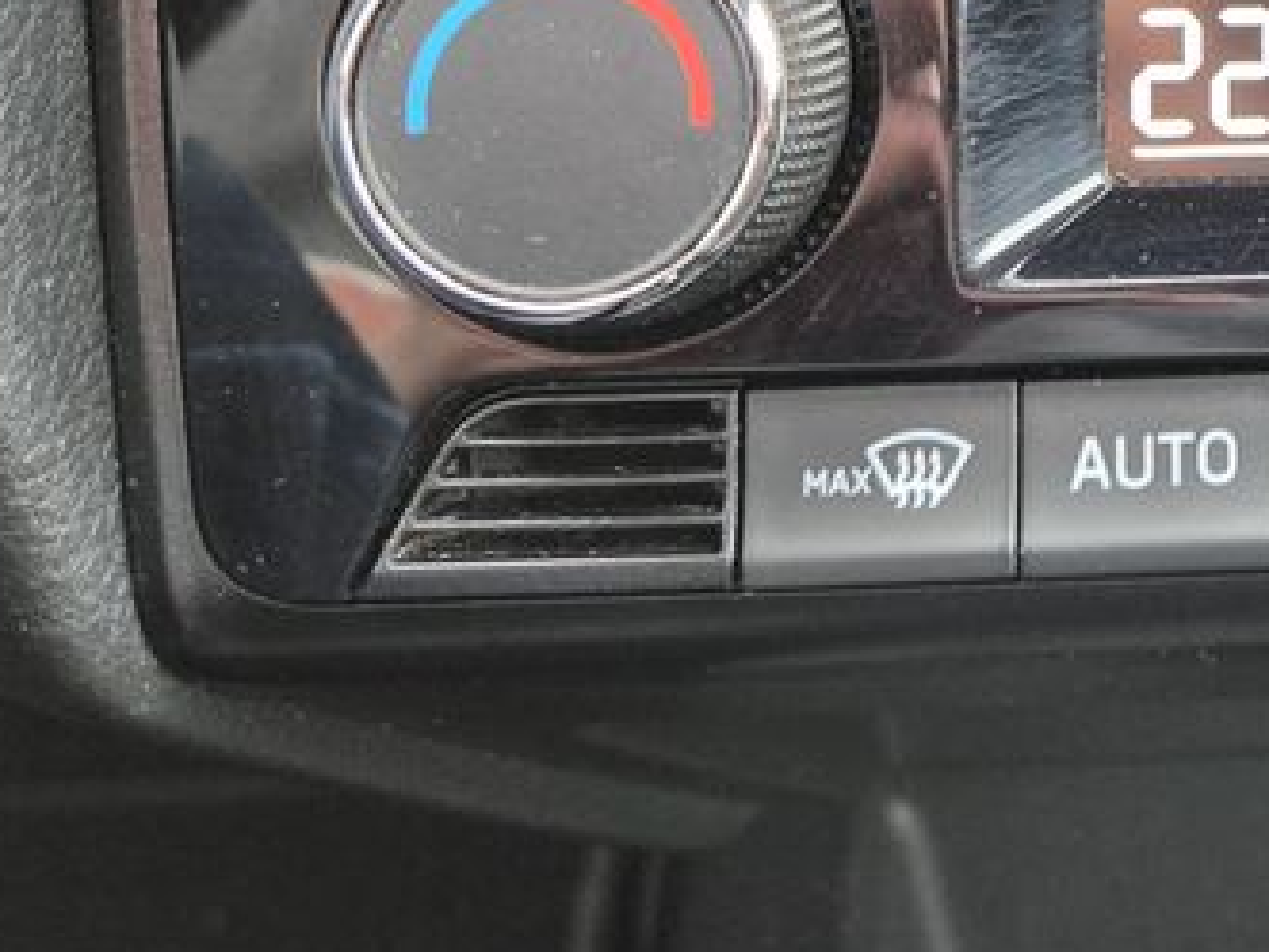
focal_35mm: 71
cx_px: 1655
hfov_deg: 24.0
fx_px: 2603
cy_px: -287
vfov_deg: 19.2
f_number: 1.8
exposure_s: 1/62
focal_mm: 5.4
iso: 640
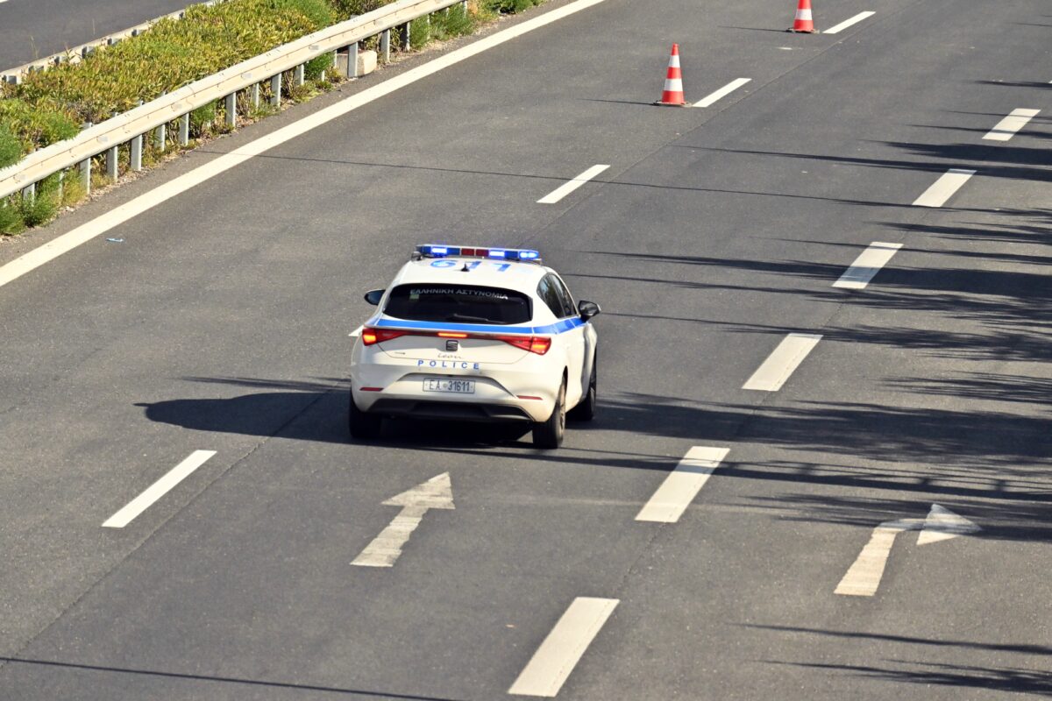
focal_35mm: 375
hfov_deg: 5.5
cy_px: 350
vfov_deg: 3.7
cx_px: 526
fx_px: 10957
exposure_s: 1/4000
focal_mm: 250
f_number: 8
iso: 1250
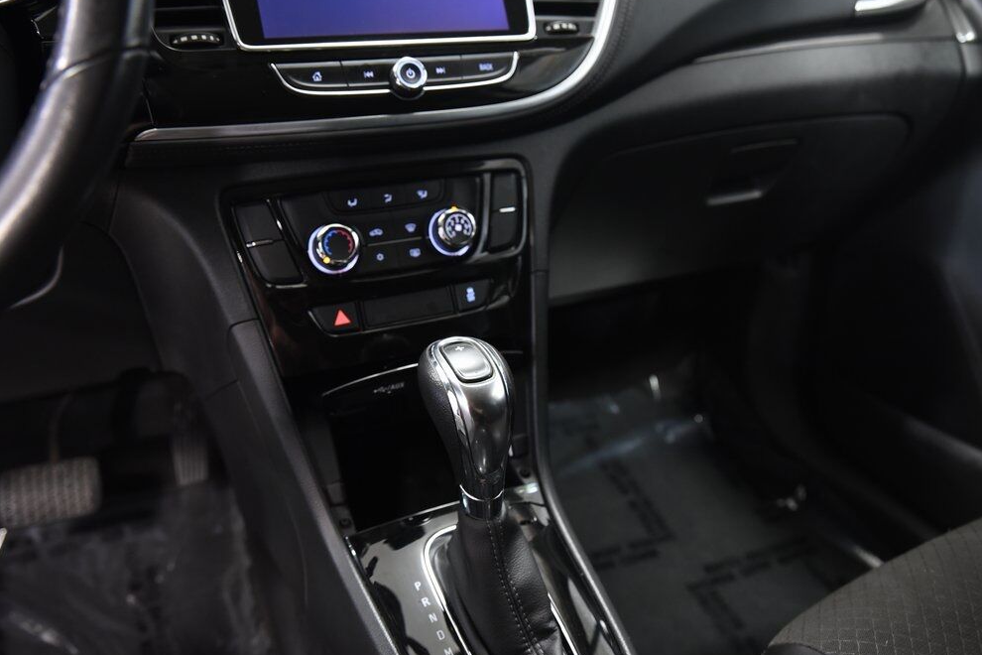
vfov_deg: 43.6
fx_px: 818
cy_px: 326
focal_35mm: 30
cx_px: 491
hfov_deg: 61.9
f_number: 4
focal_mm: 29
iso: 2500
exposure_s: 1/20
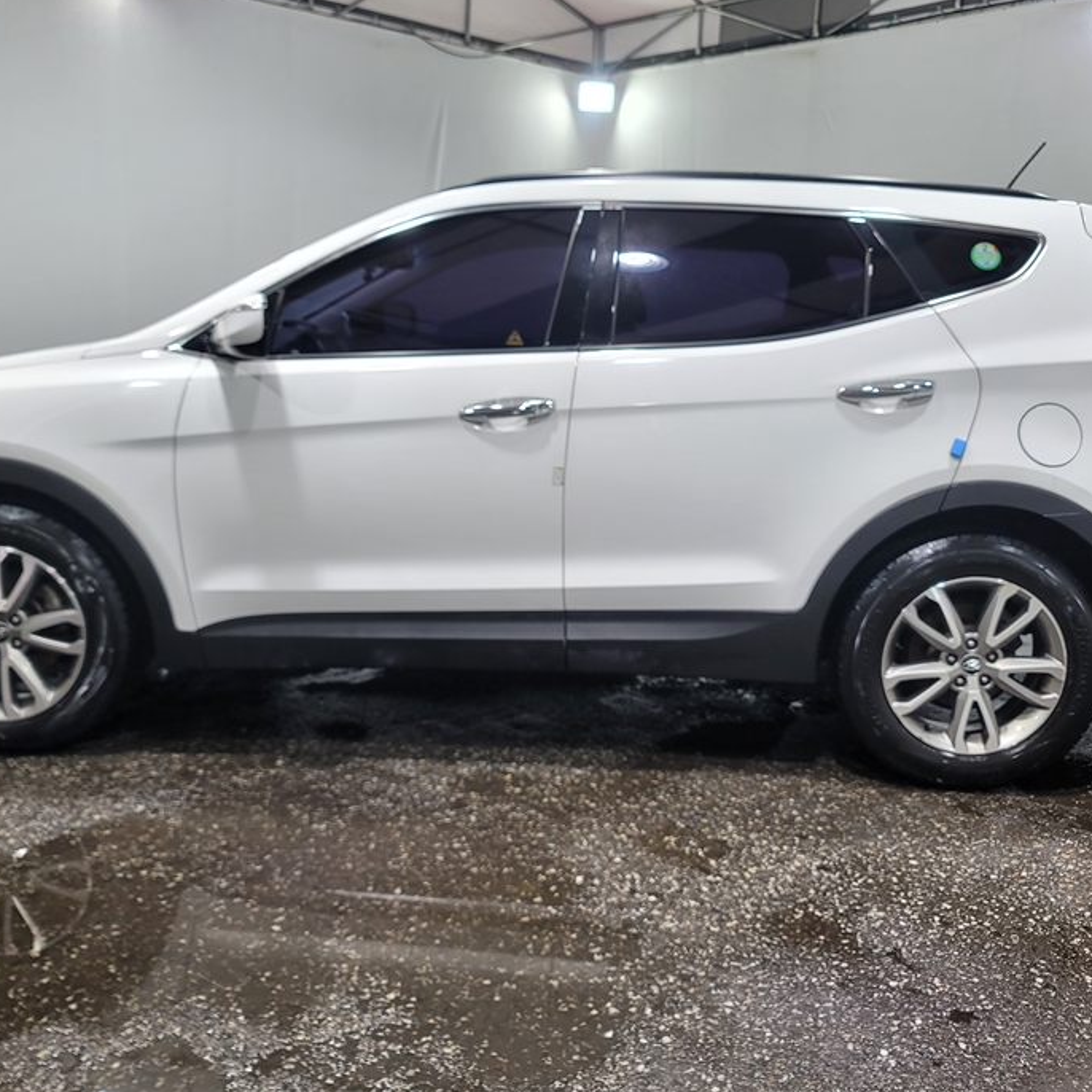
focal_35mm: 33
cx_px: 540
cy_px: 500
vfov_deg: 49.7
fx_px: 1178
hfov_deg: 49.7
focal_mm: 7
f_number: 1.8
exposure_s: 1/120
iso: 50
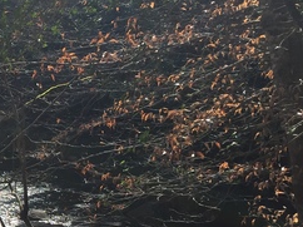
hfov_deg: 18.4
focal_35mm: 96
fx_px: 839
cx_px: -136
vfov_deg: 15.1
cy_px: 226
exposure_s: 1/964
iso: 32
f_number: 2.2
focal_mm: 4.15
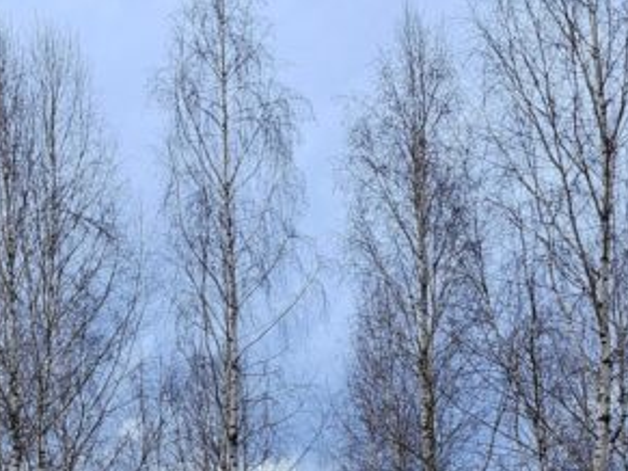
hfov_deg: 21.9
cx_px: -170
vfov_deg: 16.3
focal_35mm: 81
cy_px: 752
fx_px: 1469
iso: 40
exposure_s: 1/100
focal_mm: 6.3
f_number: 1.7
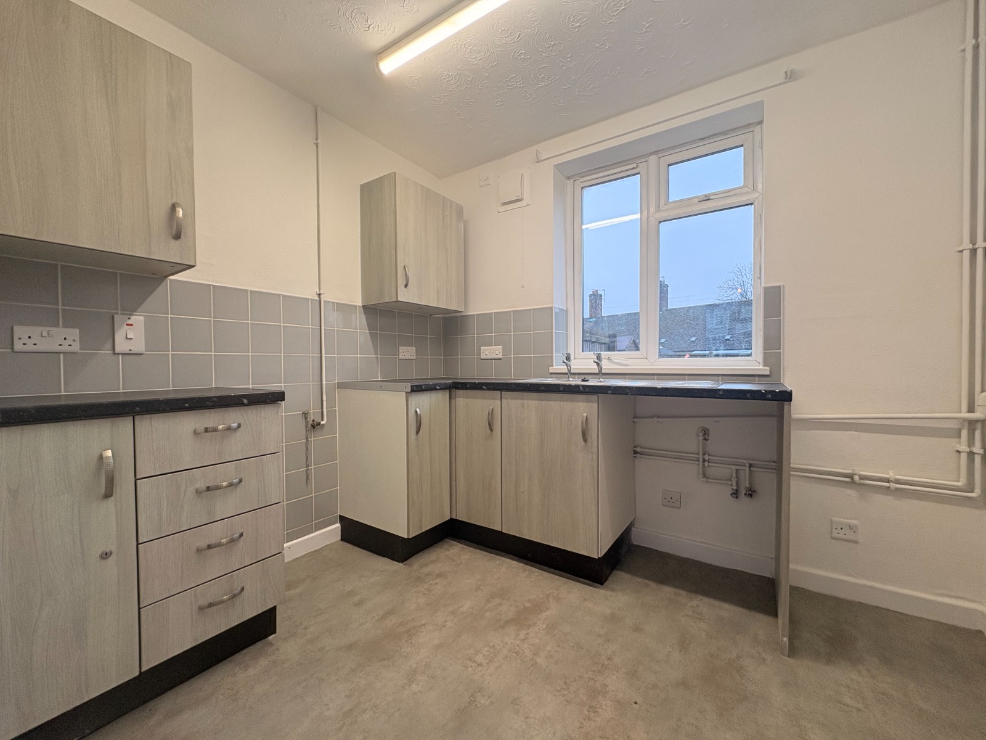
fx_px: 399
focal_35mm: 14
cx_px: 493
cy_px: 370
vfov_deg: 85.7
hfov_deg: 102.1
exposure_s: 1/109
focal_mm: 2.22
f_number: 2.2
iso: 100
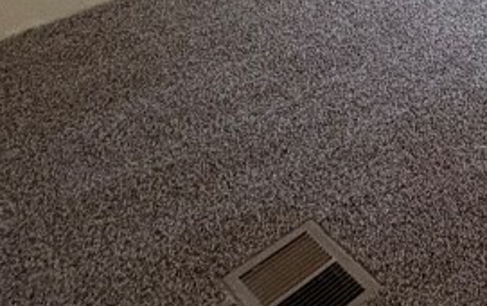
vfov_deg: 19.1
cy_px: -205
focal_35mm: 56
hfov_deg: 27.4
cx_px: 697
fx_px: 744
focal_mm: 2.22
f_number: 2.2
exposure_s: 1/60
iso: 320
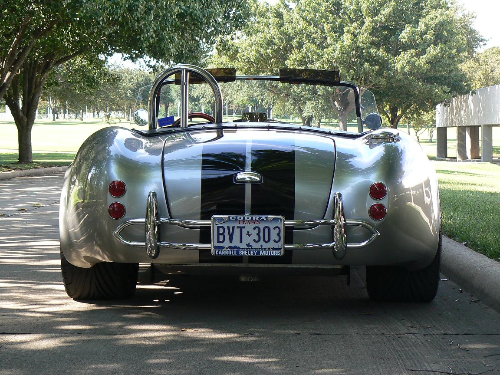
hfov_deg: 24.1
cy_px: 188
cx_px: 250
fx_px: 1170
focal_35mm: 81
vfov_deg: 18.2
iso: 80
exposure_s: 1/125
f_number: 4.5
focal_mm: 11.2
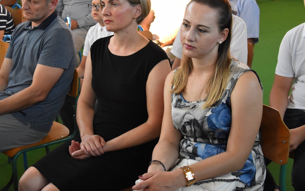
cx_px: 139
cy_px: 58
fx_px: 532
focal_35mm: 64
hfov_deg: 32.0
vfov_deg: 20.2
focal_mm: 28
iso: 3200
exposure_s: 1/200
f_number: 4
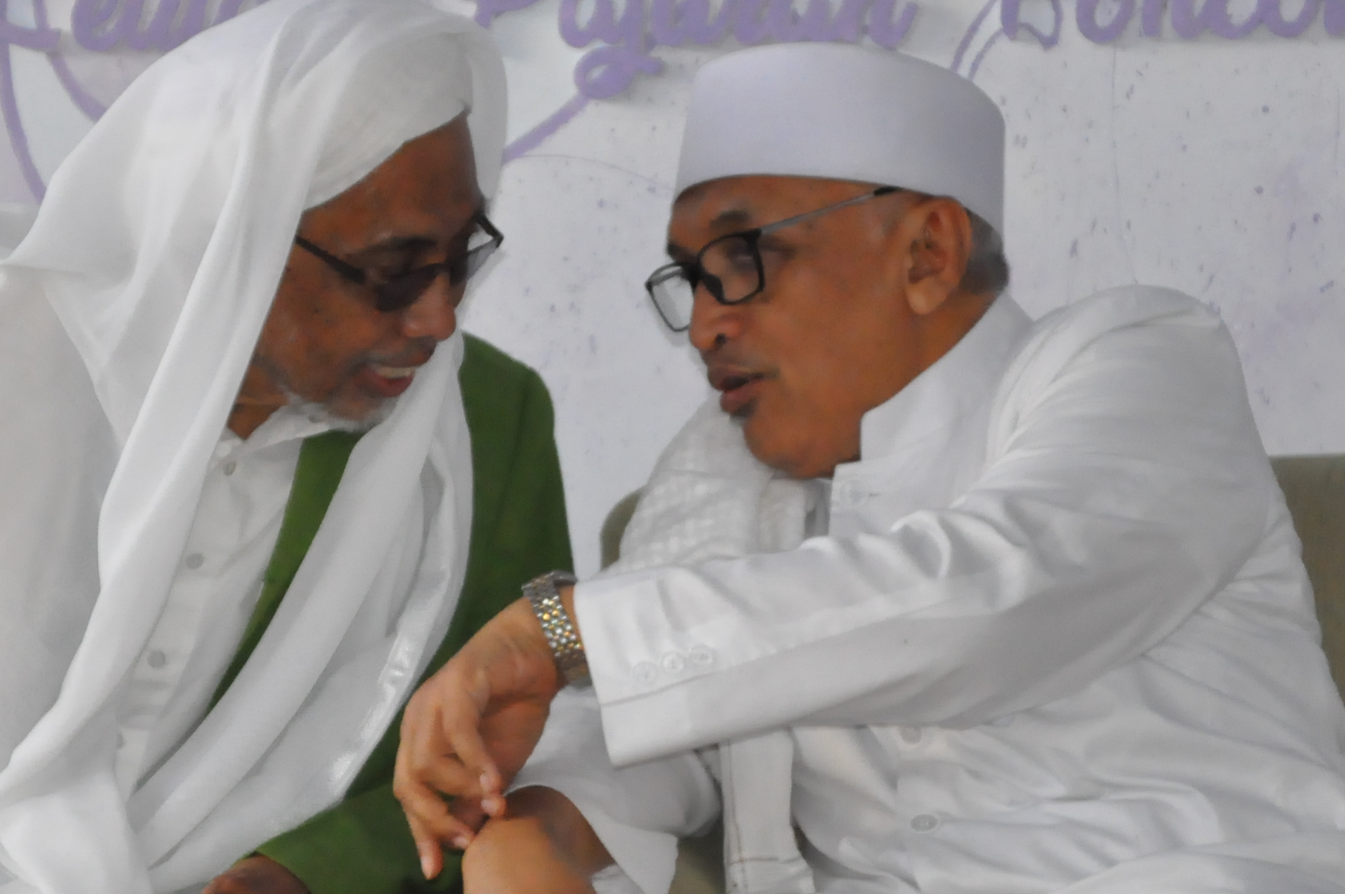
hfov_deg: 9.7
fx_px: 7911
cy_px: 454
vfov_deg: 6.5
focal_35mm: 212
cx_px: 548
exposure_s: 1/80
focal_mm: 80
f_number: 5.6
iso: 3200
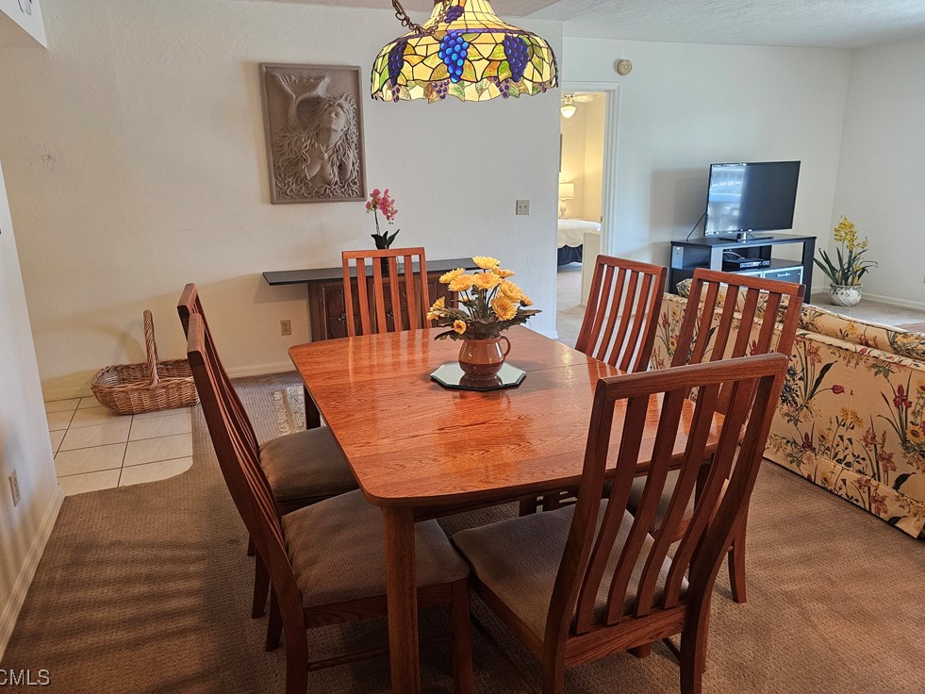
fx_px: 641
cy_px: 337
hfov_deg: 71.6
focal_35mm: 24
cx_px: 443
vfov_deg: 56.8
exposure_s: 1/120
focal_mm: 6.3
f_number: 1.7
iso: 640
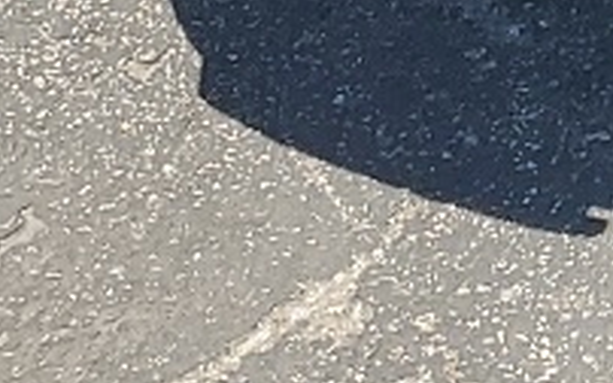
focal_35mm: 218
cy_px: -1274
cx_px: 1381
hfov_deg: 8.9
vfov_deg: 5.2
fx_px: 3640
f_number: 1.5
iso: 50
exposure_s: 1/1667
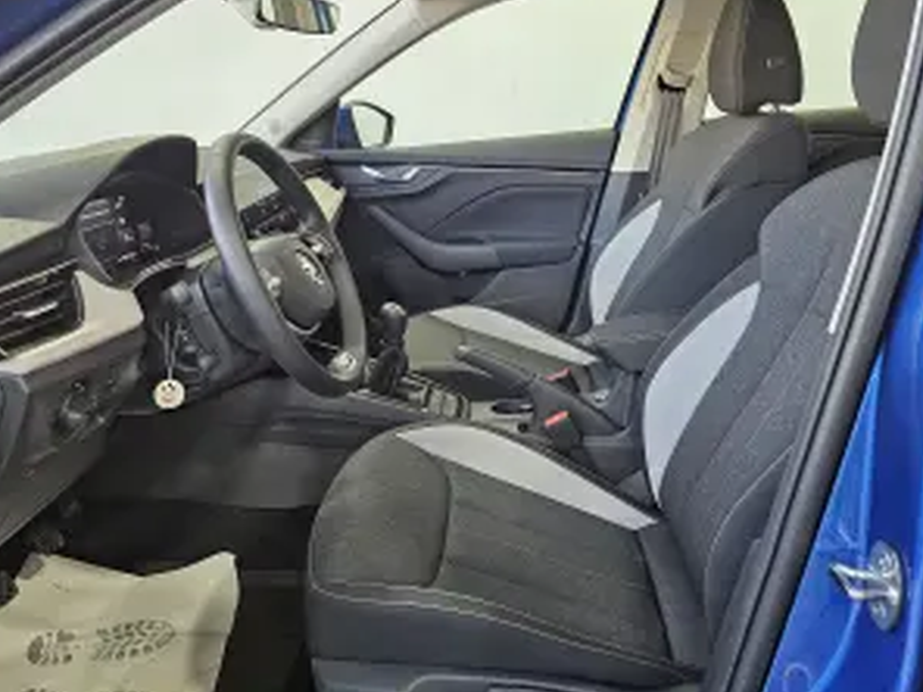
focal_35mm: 28
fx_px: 747
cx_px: 433
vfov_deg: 49.4
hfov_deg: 63.4
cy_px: 277
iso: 160
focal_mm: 6.3
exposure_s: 1/100
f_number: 1.7
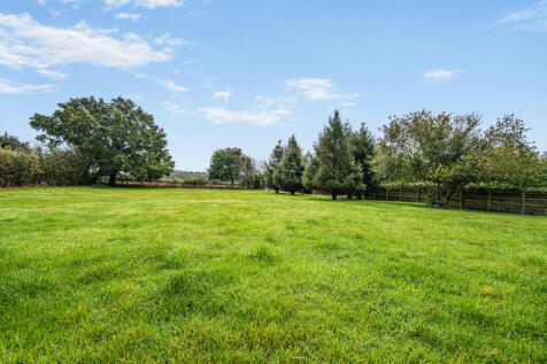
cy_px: 182
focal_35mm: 15
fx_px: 228
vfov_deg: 77.3
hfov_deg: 100.4
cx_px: 274
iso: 400
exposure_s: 1/640
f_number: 8
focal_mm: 10
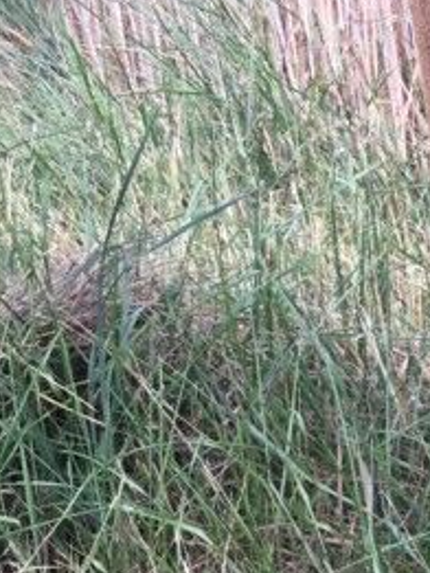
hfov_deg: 14.7
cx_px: 614
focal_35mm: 95
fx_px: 1572
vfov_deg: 20.2
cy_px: 516
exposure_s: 1/210
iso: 25
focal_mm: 3.3
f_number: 2.4
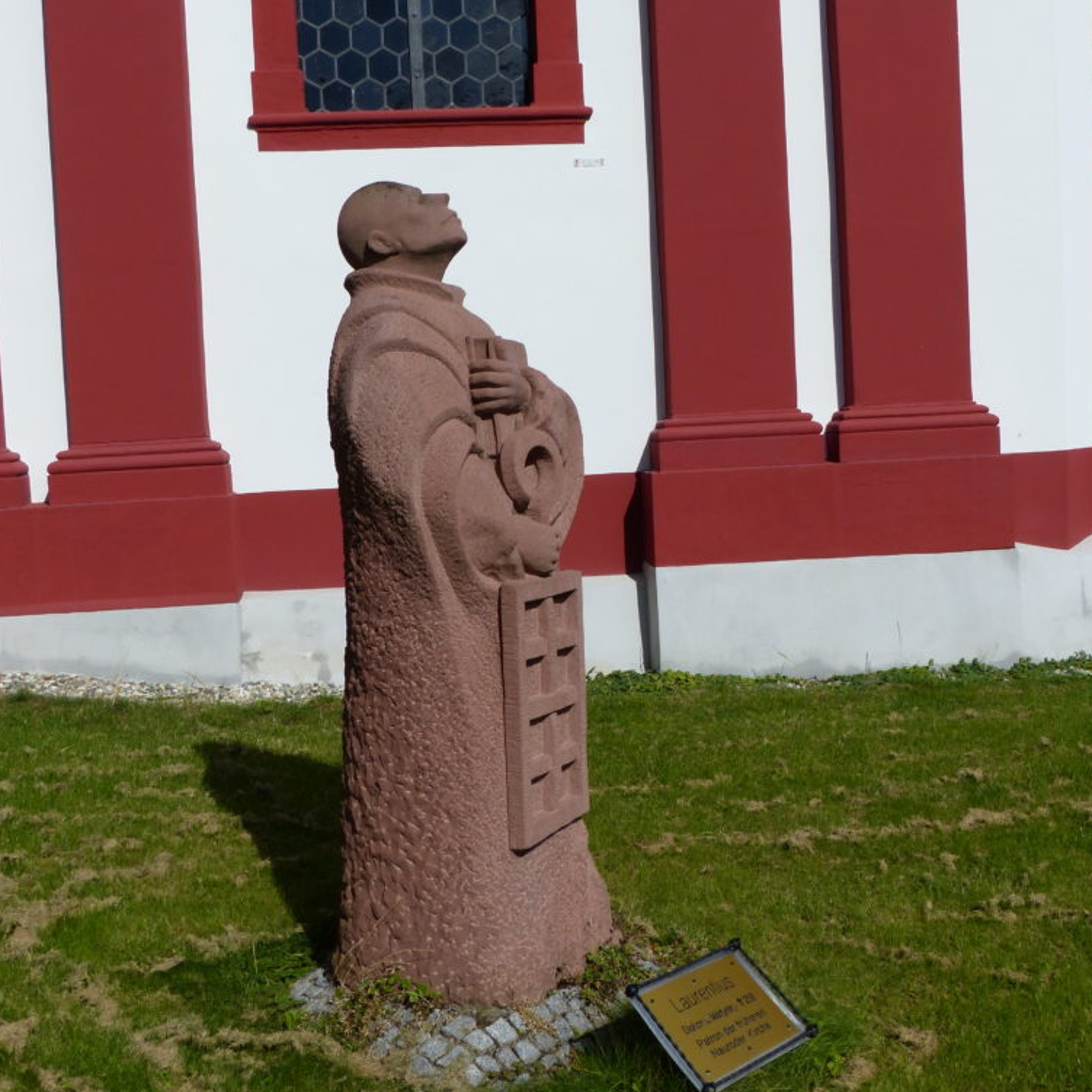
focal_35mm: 41
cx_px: 551
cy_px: 474
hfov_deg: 40.9
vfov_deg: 40.8
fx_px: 1463
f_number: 4.5
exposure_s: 1/1600
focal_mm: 6
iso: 100
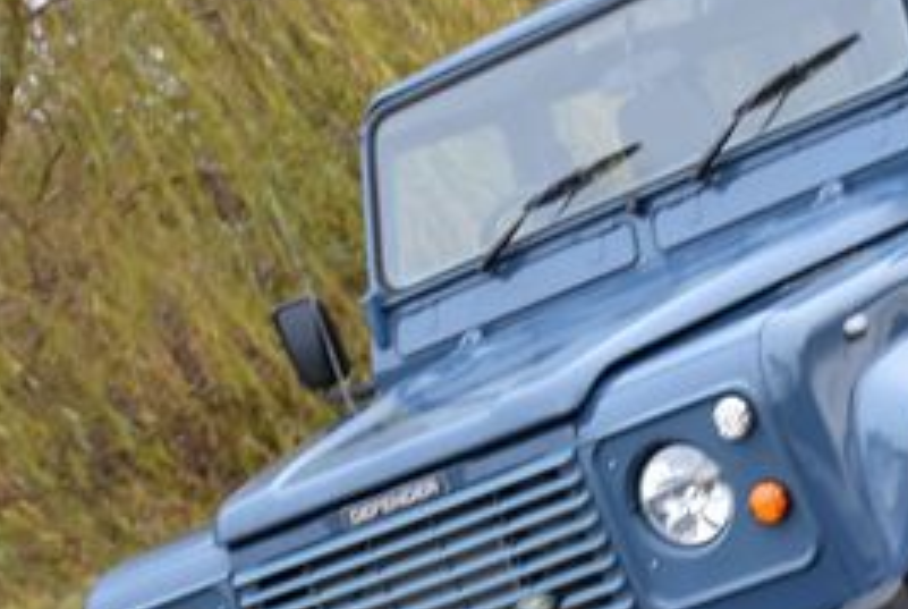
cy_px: 347
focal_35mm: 115
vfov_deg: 12.0
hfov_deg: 17.6
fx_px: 2905
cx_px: 735
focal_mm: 32
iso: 800
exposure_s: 1/60
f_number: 4
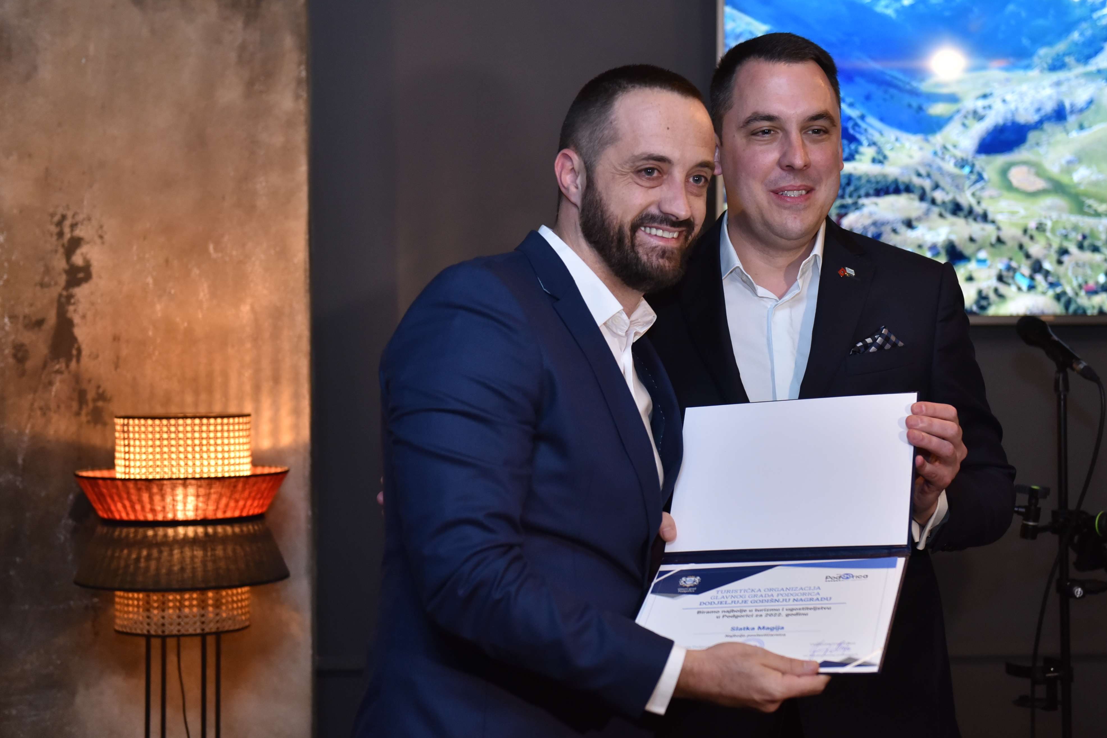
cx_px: 584
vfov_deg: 21.6
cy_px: 362
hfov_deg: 31.9
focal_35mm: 63
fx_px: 1937
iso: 1600
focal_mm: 55
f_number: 3.2
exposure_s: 1/100
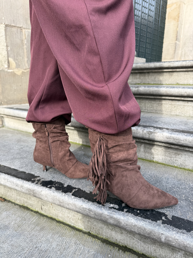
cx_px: 96
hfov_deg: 56.8
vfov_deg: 71.6
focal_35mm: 24
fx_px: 178
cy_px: 129
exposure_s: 1/322
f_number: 1.78
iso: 80
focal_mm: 6.76
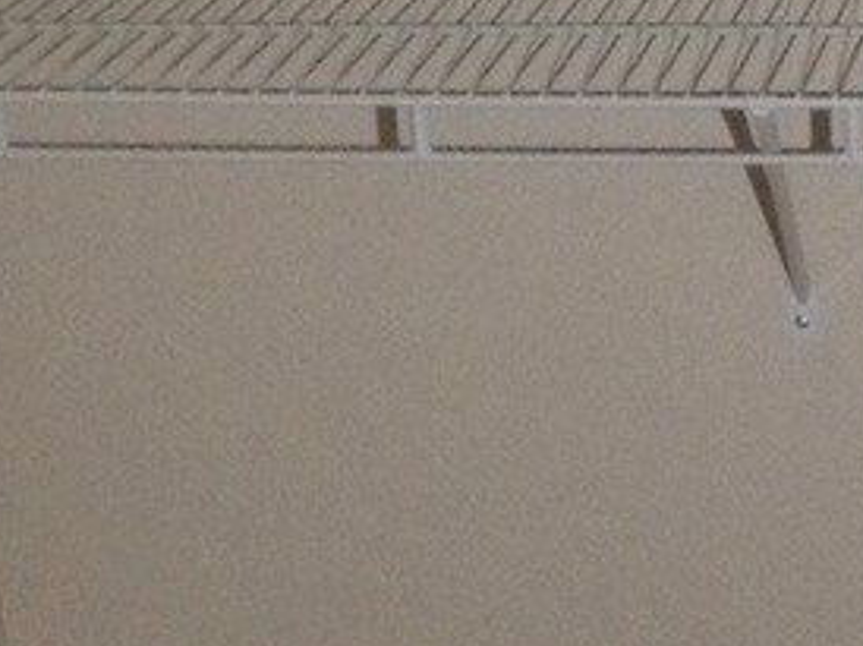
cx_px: 757
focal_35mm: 131
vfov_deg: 11.3
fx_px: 3263
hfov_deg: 14.9
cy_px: 205
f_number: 2.4
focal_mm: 4.28
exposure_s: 1/15
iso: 800
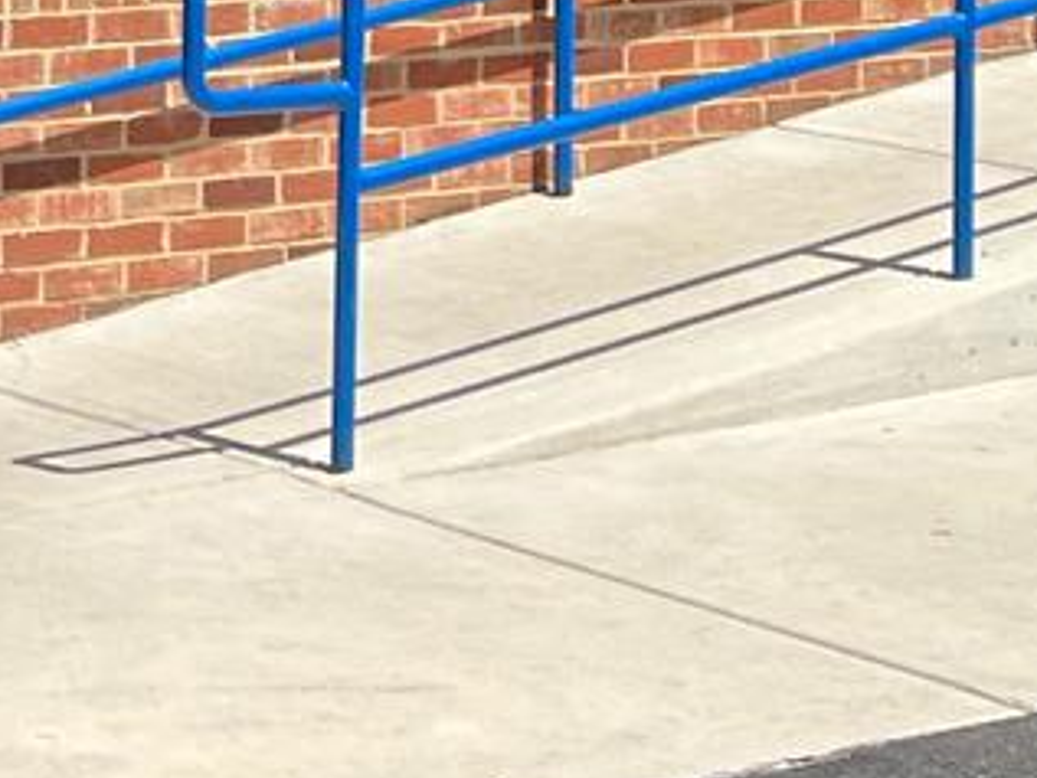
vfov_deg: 7.7
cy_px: -1589
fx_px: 5035
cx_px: 144
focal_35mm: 168
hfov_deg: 11.7
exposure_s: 1/2513
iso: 50
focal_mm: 5.7
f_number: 1.5
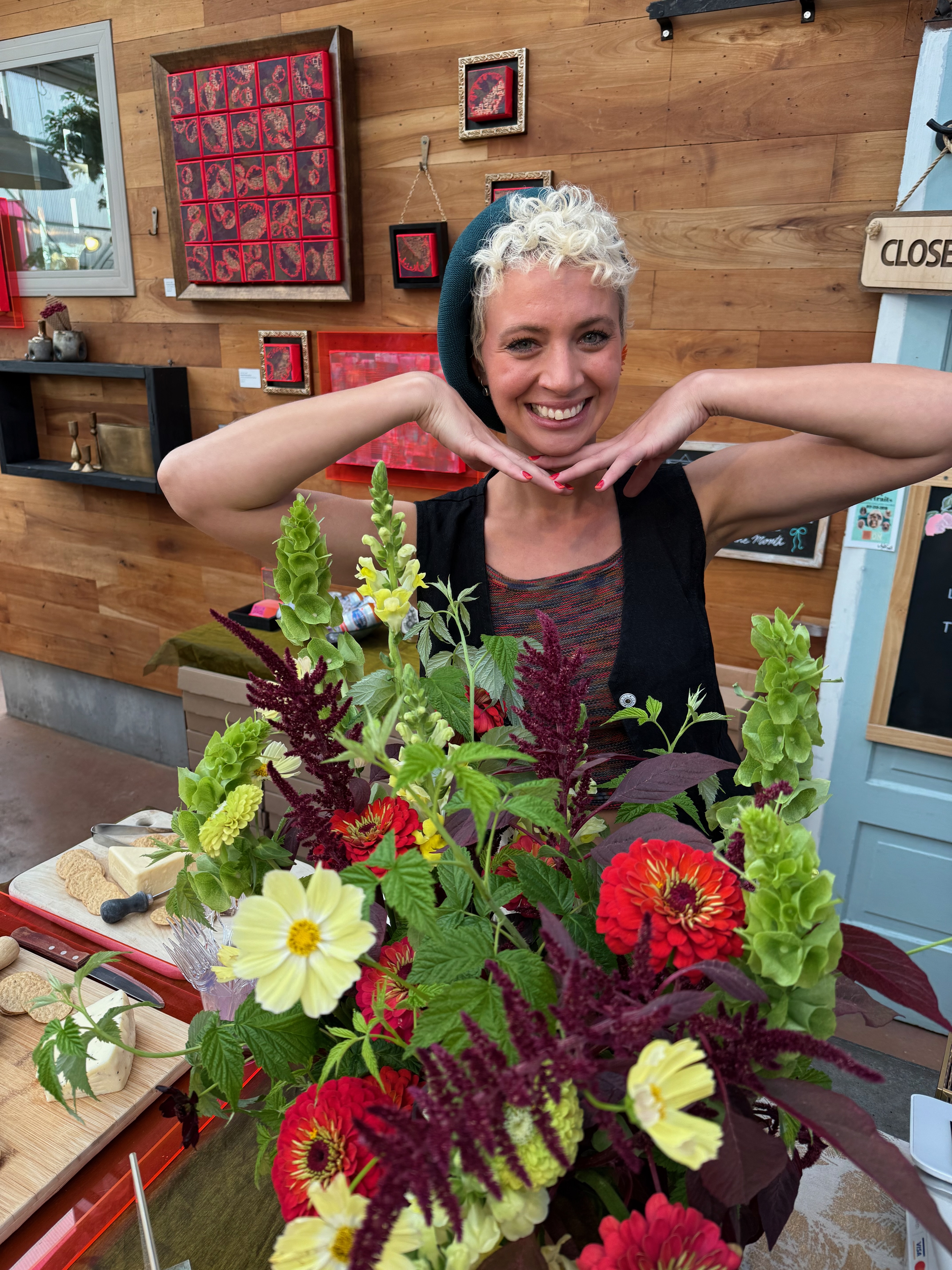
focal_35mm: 24
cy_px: 635
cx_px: 476
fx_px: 880
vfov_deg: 71.6
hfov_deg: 56.8
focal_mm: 6.76
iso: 80
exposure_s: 1/120
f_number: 1.78
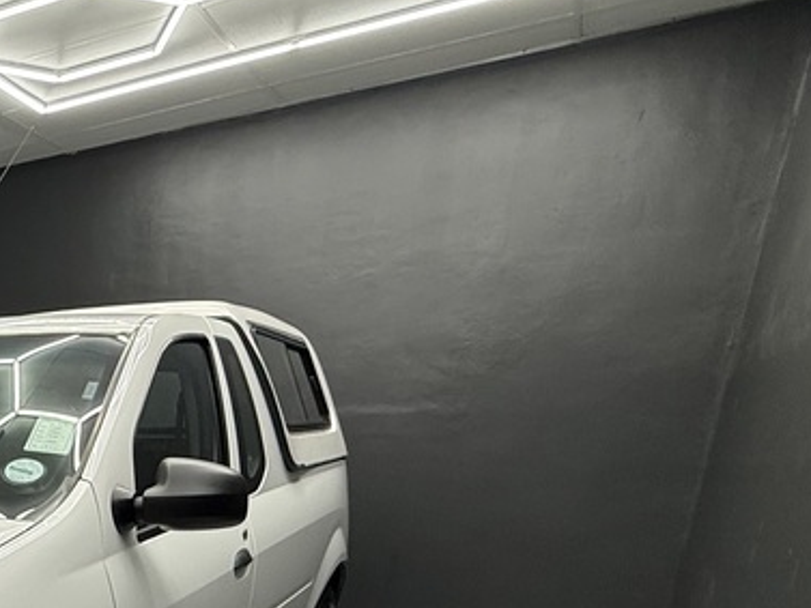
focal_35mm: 38
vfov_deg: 33.2
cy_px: 660
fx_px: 891
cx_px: -262
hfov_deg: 33.9
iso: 100
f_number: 2.2
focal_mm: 2.22
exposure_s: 1/100
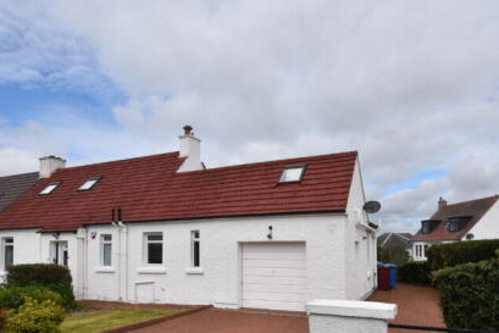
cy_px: 234
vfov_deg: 51.7
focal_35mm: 24
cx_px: 258
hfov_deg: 73.7
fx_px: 333
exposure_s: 1/400
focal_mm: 10
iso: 200
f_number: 10
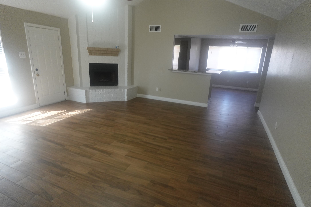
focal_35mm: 20
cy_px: 104
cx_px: 156
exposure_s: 1/80
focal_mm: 7.6
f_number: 2
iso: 640
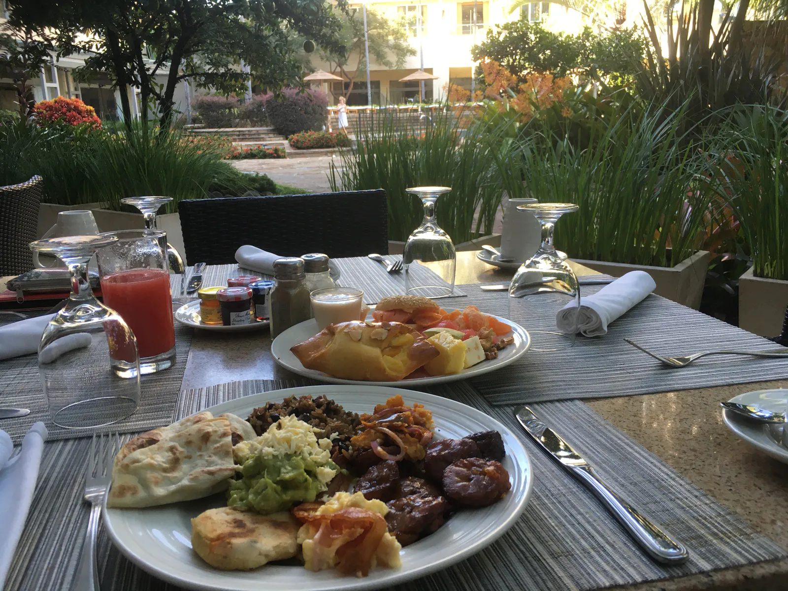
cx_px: 394
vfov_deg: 48.2
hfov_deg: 61.7
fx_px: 660
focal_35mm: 29
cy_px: 296
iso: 25
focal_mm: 4.15
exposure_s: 1/40
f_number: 2.2
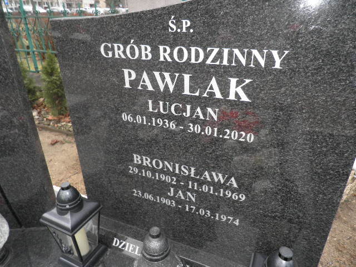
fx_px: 247
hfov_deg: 71.6
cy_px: 134
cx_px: 178
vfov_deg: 56.8
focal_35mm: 24
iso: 160
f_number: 3.3
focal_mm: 4.3
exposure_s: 1/30
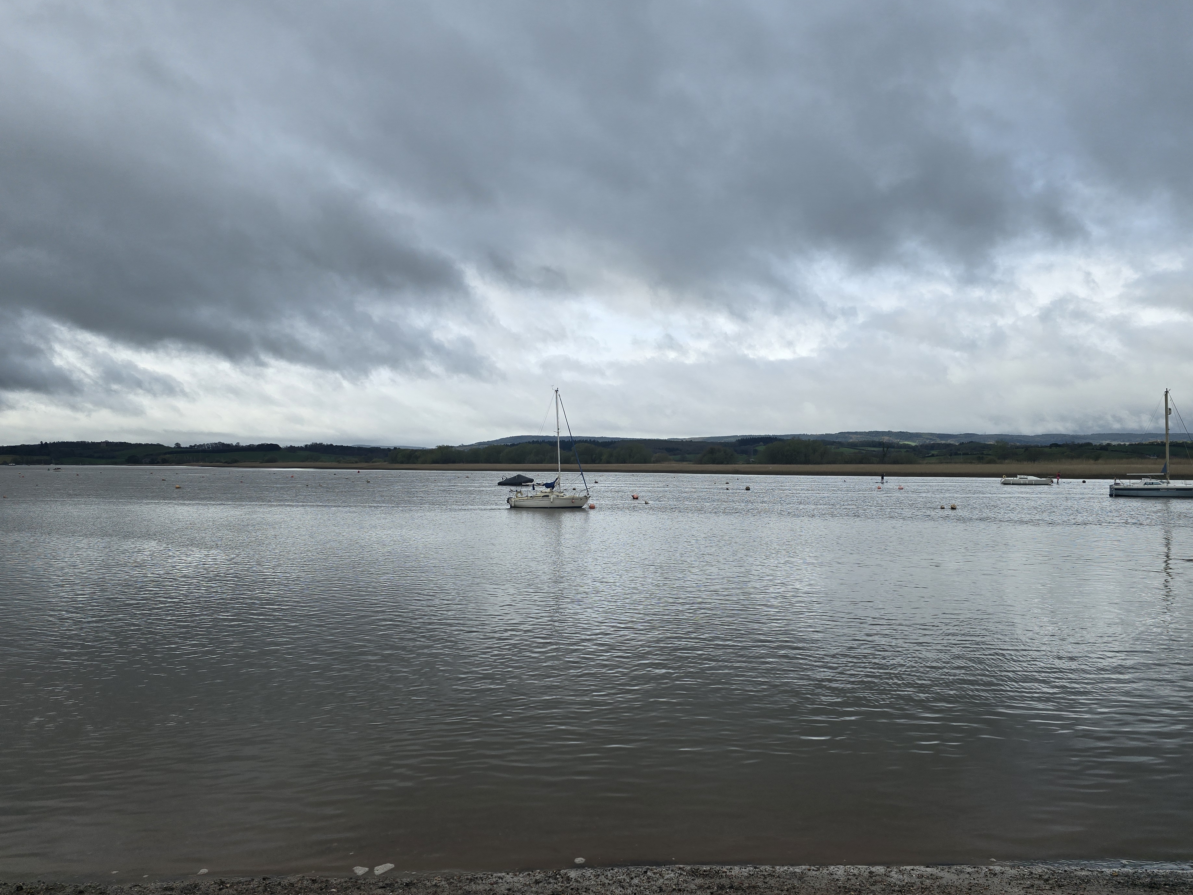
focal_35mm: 25
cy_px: 441
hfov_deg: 69.4
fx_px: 862
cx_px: 592
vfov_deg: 54.9
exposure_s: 1/871
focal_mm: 6.3
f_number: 1.7
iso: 12
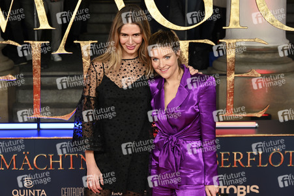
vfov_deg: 18.2
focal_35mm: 75
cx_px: 147
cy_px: 98
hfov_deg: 27.0
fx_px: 612
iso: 640
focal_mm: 75
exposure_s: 1/125
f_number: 5.6
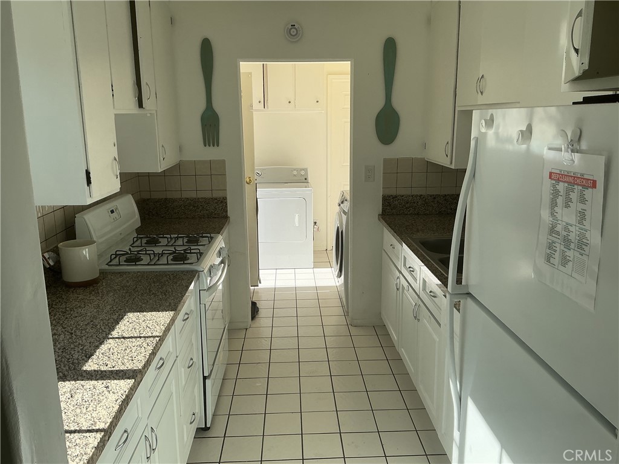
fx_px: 519
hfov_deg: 61.7
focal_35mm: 29
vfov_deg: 48.2
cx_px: 310
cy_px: 232
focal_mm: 3
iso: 25
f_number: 1.8
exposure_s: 1/568
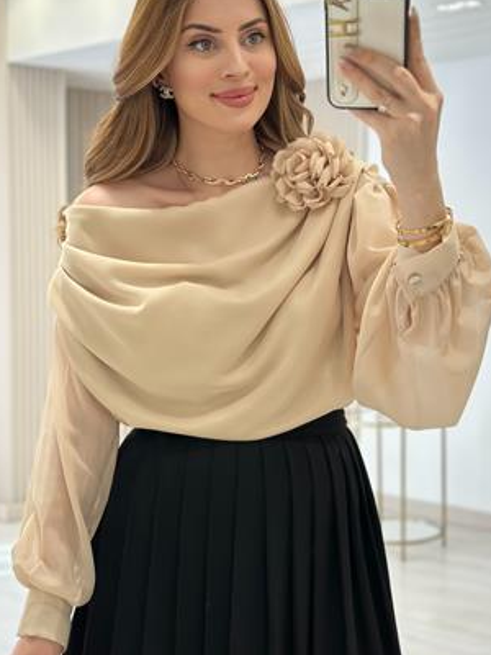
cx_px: 254
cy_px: 322
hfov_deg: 22.9
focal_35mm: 64
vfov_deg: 30.3
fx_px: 1210
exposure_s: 1/252
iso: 80
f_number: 1.78
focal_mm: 6.86
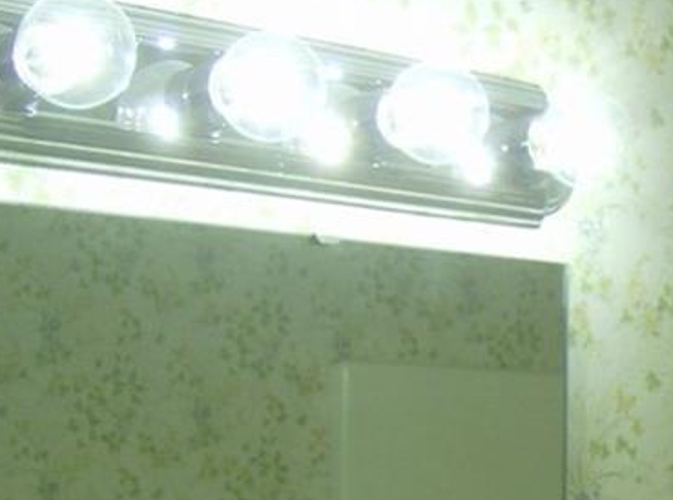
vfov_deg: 14.2
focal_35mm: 100
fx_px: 1937
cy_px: 624
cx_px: 806
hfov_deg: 18.7
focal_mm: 6
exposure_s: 1/64
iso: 126
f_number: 2.8
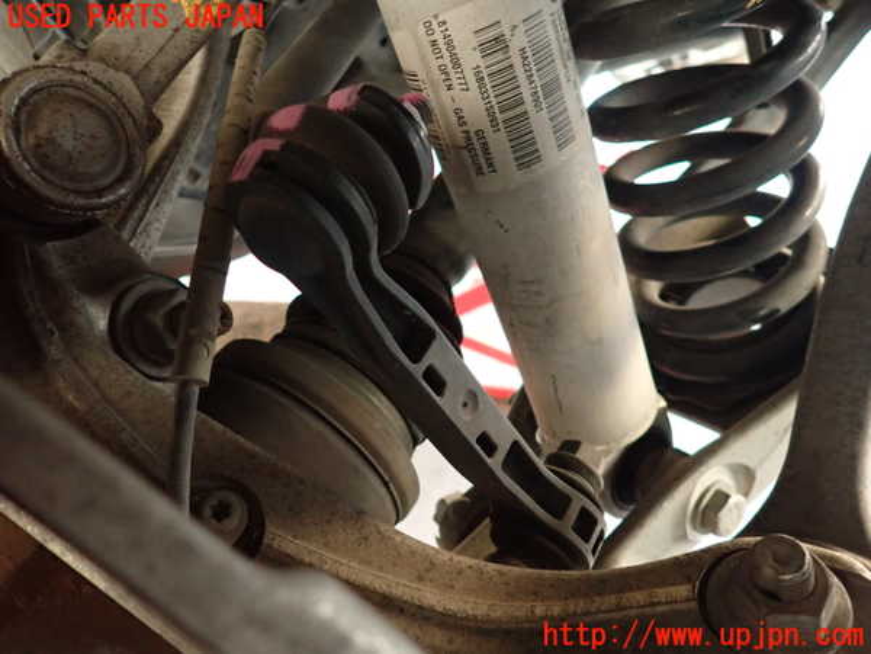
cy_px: 327
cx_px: 436
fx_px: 629
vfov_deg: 54.9
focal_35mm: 25
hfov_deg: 69.4
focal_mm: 4.5
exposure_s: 1/25
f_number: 2
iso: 800
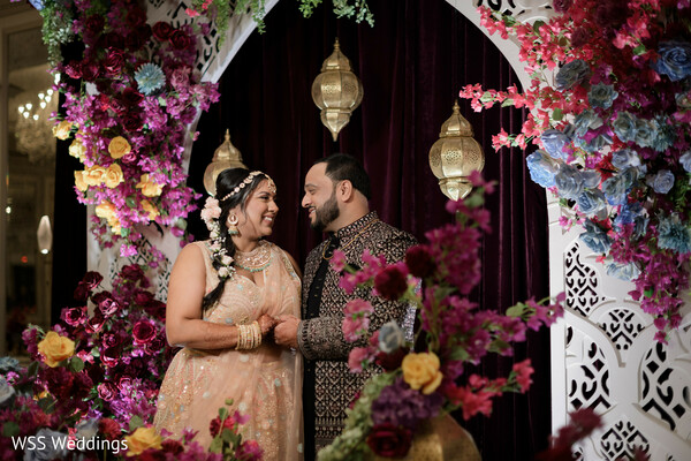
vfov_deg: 27.0
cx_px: 346
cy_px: 230
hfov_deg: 39.6
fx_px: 960
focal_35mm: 50
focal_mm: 50
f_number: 1.8
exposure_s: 1/320
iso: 800
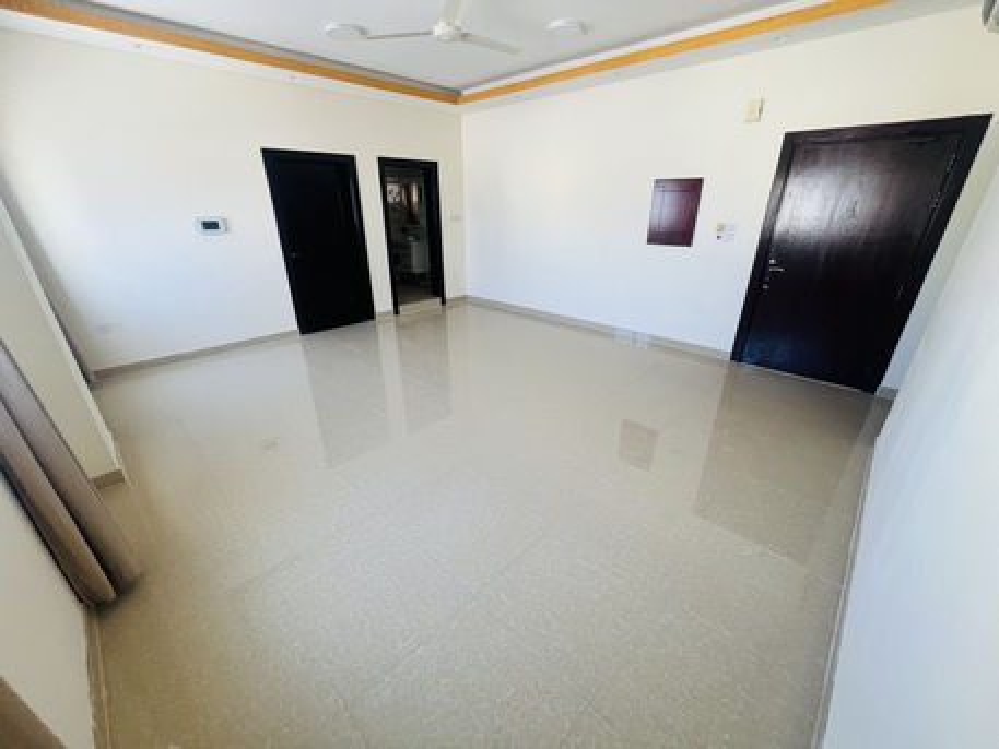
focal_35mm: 13
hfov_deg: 106.2
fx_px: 375
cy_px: 374
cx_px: 500
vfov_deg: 89.9
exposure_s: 1/99
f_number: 1.8
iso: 250
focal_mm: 1.57
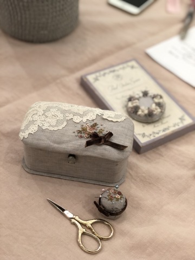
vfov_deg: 33.8
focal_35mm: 57
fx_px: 428
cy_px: 130
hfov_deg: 25.7
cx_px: 98
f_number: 2.8
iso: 160
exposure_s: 1/33
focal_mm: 6.6
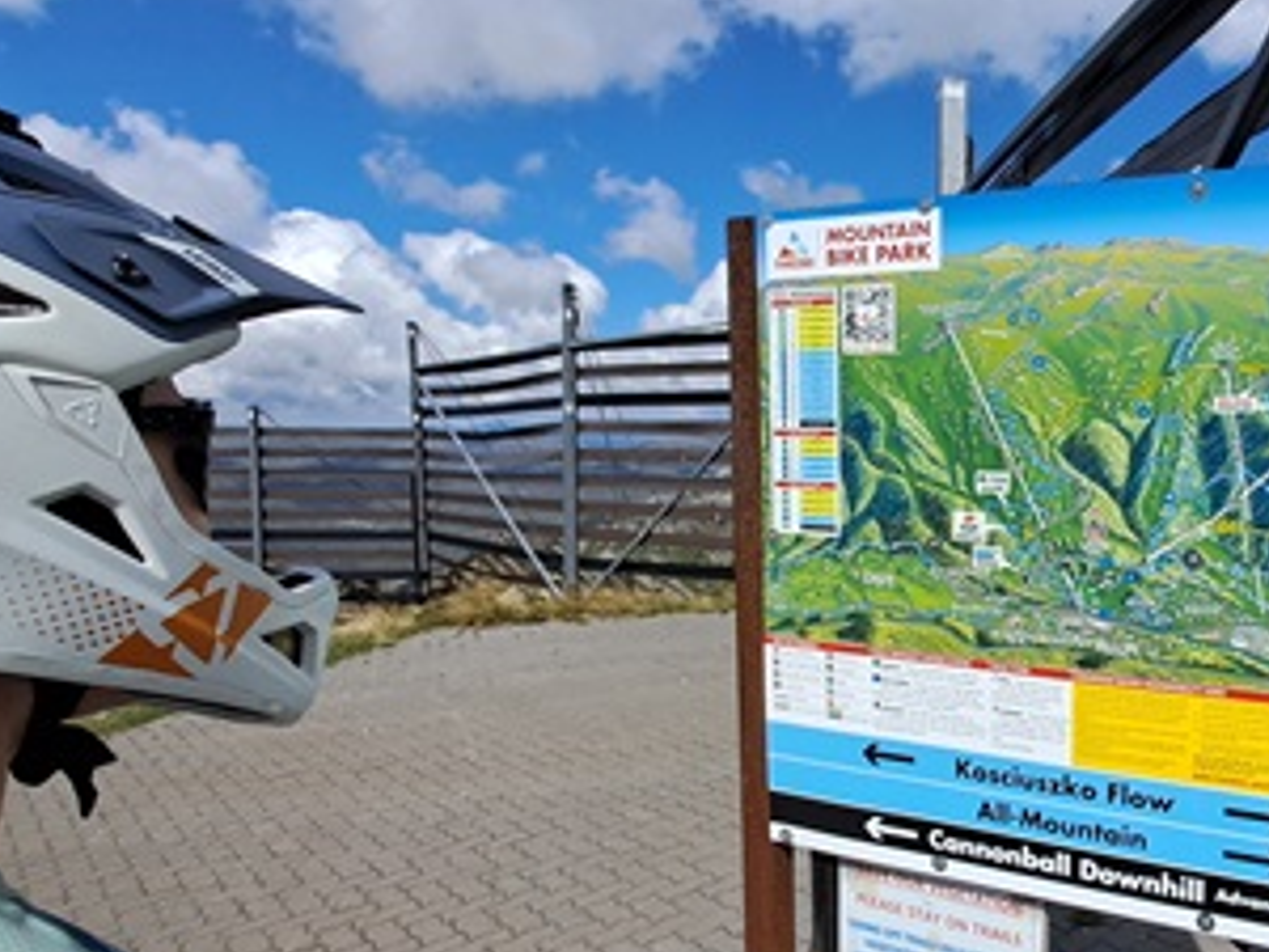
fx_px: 953
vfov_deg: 53.0
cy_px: 512
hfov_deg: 62.2
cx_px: 998
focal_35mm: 26
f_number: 2.2
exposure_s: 1/2045
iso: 40
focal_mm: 1.42
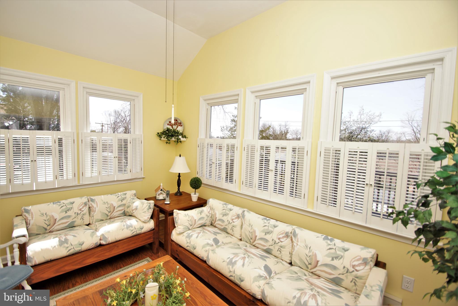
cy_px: 153
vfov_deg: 77.3
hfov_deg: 100.4
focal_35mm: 15
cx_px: 229
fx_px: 191
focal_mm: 10
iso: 100
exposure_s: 1/250
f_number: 3.5
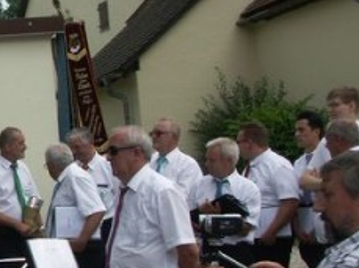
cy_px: 152
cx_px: -187
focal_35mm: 112
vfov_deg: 13.2
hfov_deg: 16.1
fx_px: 1160
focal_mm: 8.17
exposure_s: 1/160
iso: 64
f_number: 8
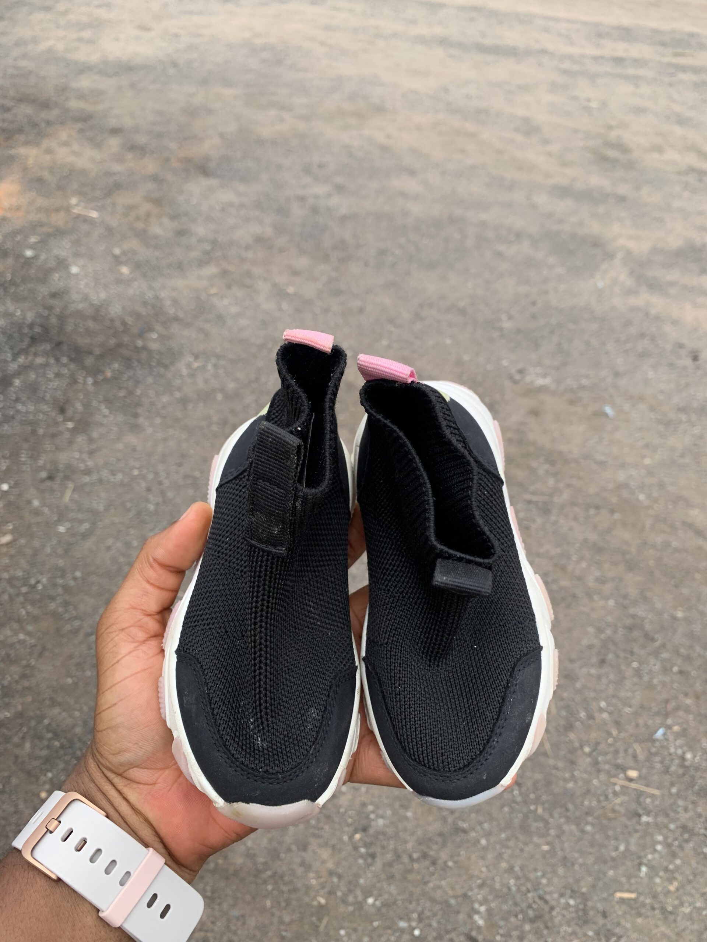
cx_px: 354
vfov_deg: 67.3
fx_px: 708
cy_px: 471
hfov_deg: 53.1
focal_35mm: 26
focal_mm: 4.25
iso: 25
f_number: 1.8
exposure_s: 1/1011
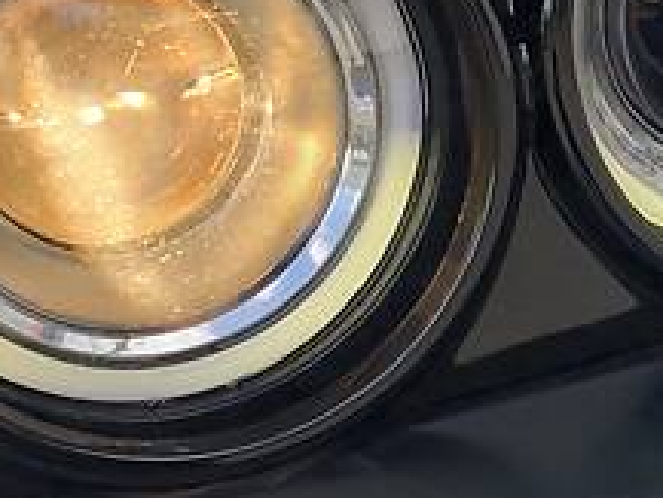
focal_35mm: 103
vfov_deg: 14.3
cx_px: 874
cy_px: 67
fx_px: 1974
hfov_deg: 17.8
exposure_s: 1/345
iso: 20
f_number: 1.8
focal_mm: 4
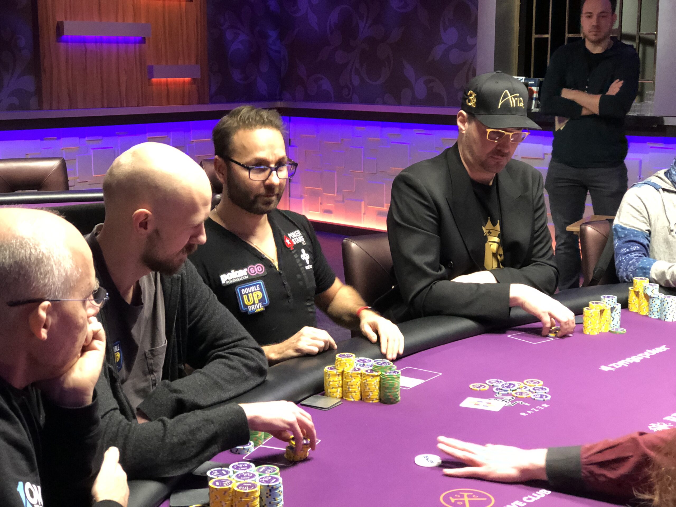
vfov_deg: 25.7
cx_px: 338
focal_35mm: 57
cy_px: 254
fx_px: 1113
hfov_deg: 33.8
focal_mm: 6.6
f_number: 2.8
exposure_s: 1/60
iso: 800
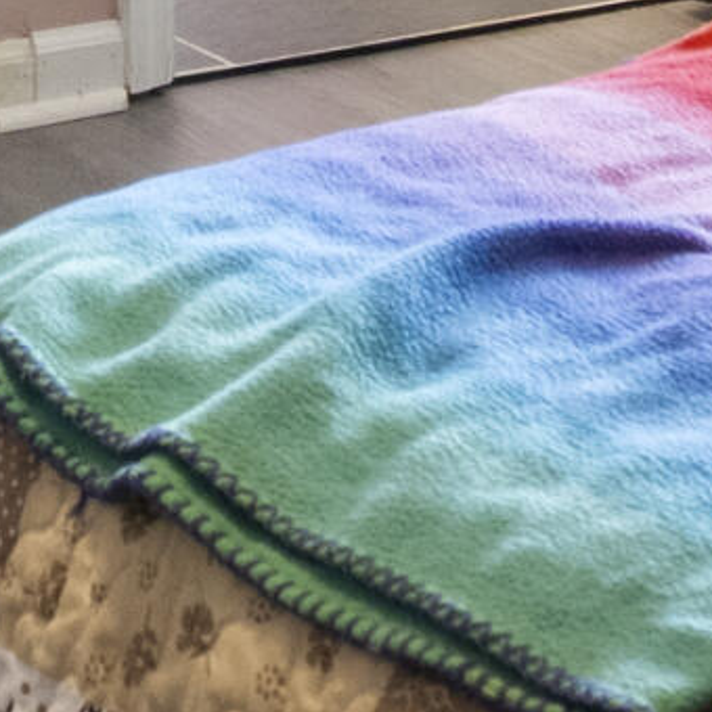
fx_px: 4189
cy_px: -1046
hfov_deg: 9.5
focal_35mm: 180
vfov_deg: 8.7
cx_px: -220
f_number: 7.1
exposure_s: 1/2
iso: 400
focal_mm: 16
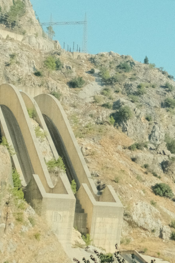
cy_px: 135
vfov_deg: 14.9
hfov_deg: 9.9
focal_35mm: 138
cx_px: 163
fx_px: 1006
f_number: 1.4
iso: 2000
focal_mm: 30
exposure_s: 1/250
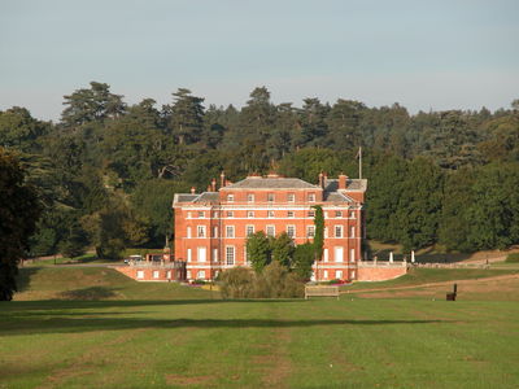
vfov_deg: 5.4
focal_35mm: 276
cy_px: 194
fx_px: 4138
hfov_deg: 7.2
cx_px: 260
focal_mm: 71.2
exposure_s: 1/264
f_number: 5.9
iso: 100
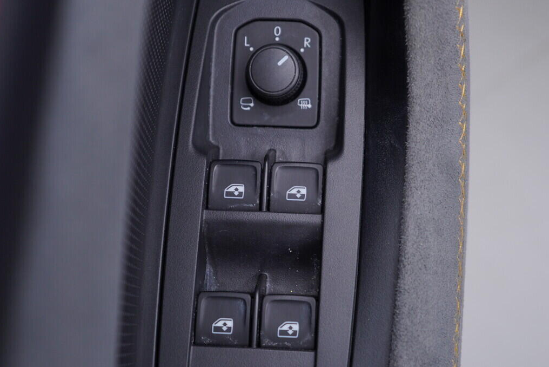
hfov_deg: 38.7
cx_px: 325
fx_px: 778
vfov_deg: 26.5
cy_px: 189
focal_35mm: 51
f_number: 3.2
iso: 125
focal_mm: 24
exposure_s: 1/50
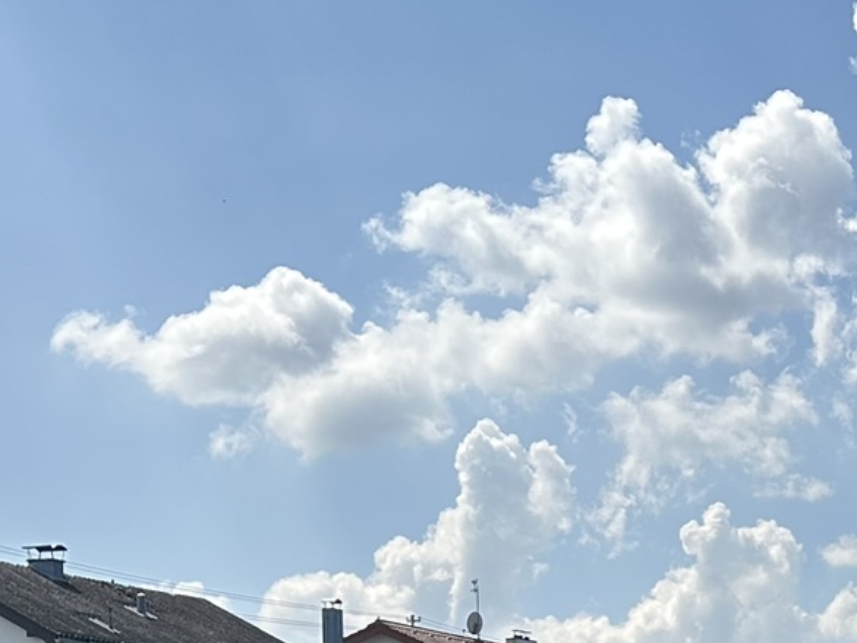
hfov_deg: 21.7
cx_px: 1008
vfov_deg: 15.8
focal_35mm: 84
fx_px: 2080
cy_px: 1022
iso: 80
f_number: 1.78
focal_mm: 6.86
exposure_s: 1/5848
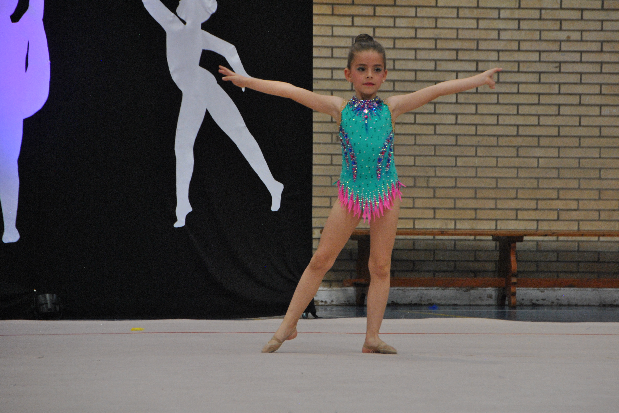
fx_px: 4092
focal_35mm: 238
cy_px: 196
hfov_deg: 8.6
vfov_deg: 5.8
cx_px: 347
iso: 800
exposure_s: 1/125
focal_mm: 140
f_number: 6
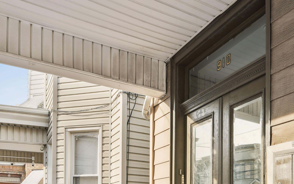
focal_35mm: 34
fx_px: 272
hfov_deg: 56.0
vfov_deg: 32.0
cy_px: 212
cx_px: 184
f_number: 8
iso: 100
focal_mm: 14
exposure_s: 1/100
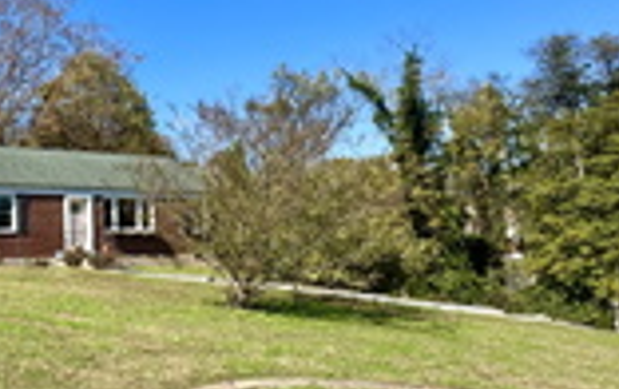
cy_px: 218
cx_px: -24
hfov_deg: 42.9
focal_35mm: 38
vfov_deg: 33.7
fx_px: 642
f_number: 2.2
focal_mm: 2.22
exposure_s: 1/1217
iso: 50
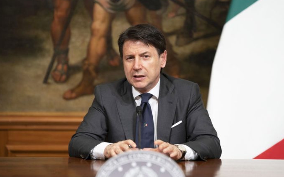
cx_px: 154
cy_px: 101
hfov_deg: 9.2
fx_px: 1772
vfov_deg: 5.7
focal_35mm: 229
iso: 1000
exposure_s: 1/250
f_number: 2.8
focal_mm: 200
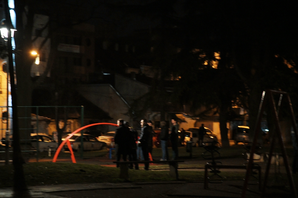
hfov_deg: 17.1
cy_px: 99
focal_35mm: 120
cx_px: 149
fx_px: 993
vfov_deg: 11.4
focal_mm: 120
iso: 8000
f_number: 4
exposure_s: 1/50
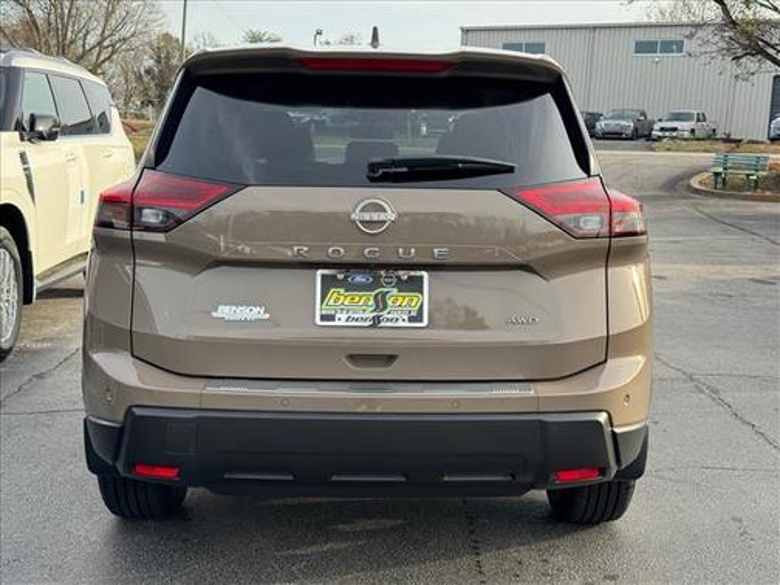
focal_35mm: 48
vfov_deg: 30.3
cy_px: 292
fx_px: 1082
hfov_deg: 39.7
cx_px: 390
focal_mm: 6.76
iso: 64
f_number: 1.78
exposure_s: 1/664
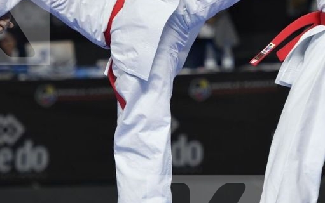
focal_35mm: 592
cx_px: 206
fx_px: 5246
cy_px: 8
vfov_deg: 2.2
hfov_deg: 3.5
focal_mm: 165
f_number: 2.8
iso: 800
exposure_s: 1/800
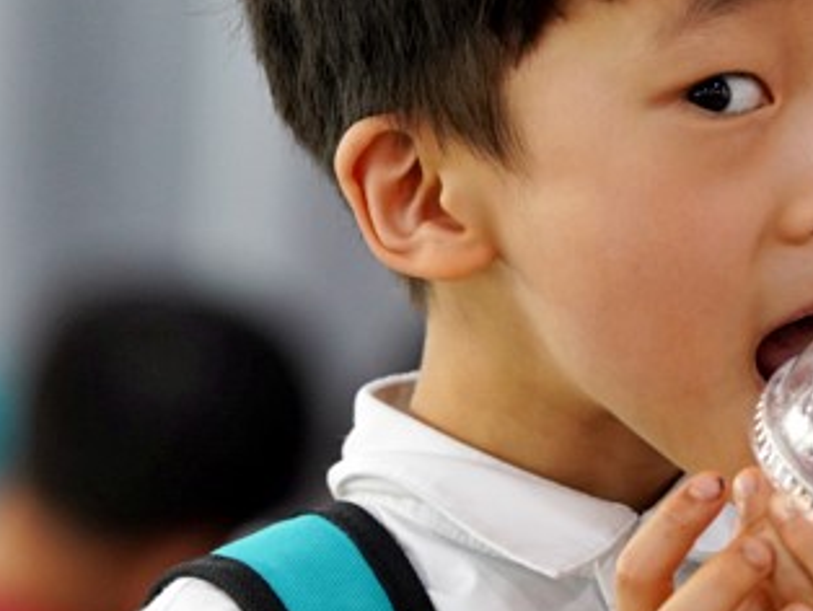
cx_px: 601
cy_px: 259
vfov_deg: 2.8
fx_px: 12363
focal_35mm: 526
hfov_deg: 3.8
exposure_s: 1/200
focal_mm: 191
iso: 1600
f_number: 4
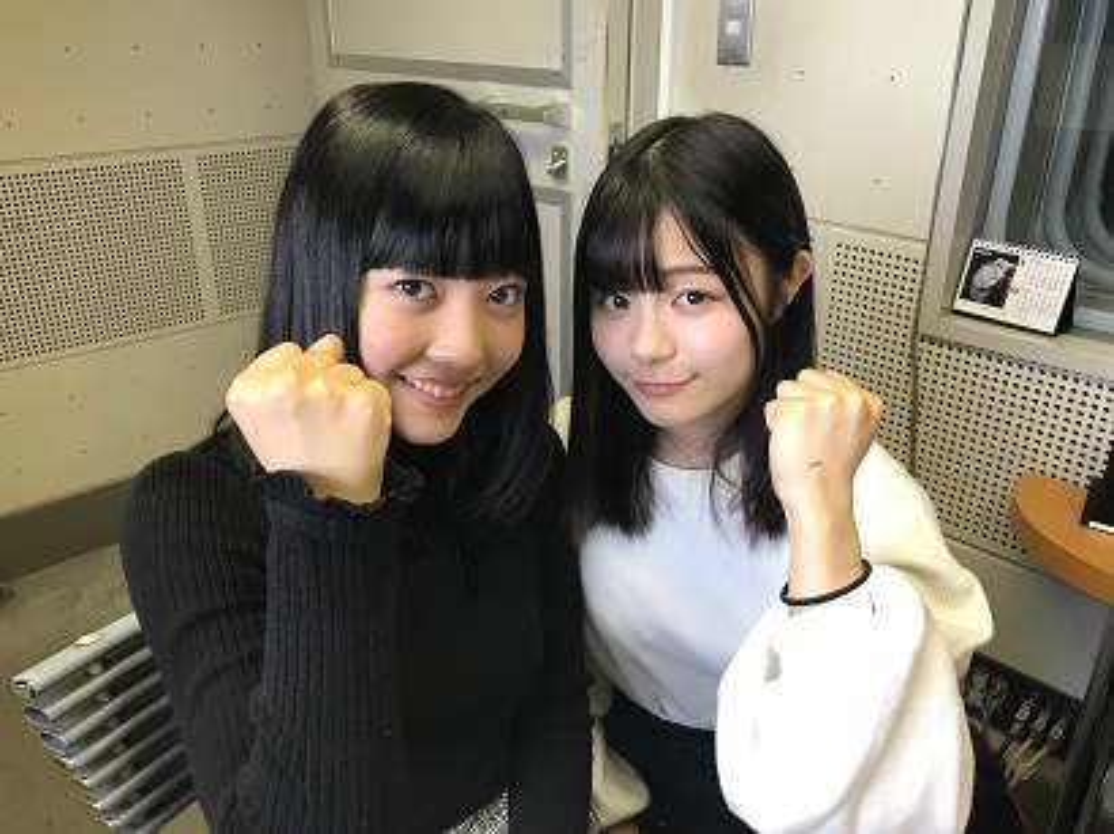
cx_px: 557
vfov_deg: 49.7
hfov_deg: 63.5
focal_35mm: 28
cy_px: 417
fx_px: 901
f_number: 1.8
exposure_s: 1/33
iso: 40
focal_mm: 3.99
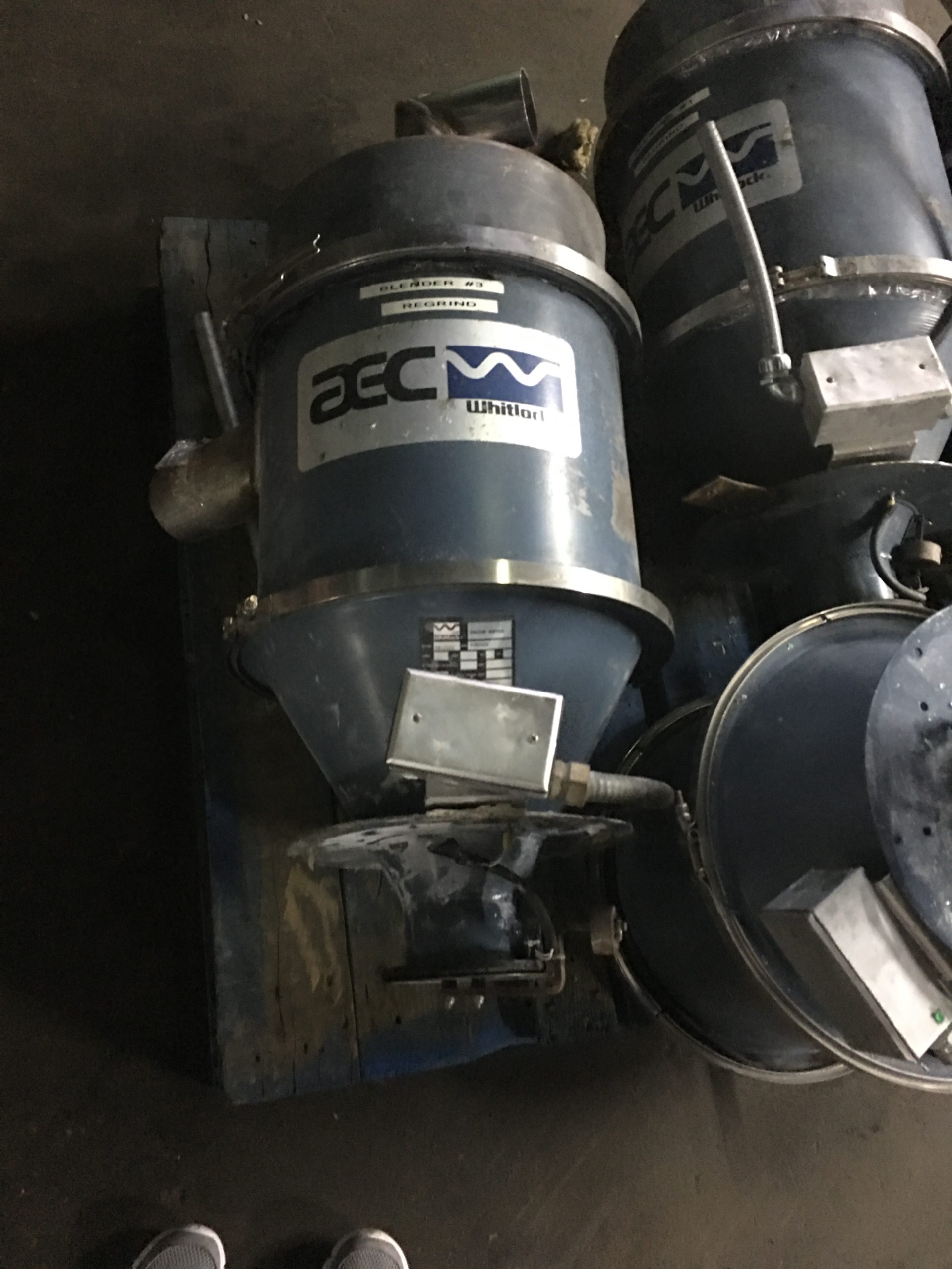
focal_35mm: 29
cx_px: 476
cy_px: 634
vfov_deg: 61.7
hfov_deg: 48.2
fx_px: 1063
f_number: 2.2
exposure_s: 1/4
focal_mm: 4.15
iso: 200
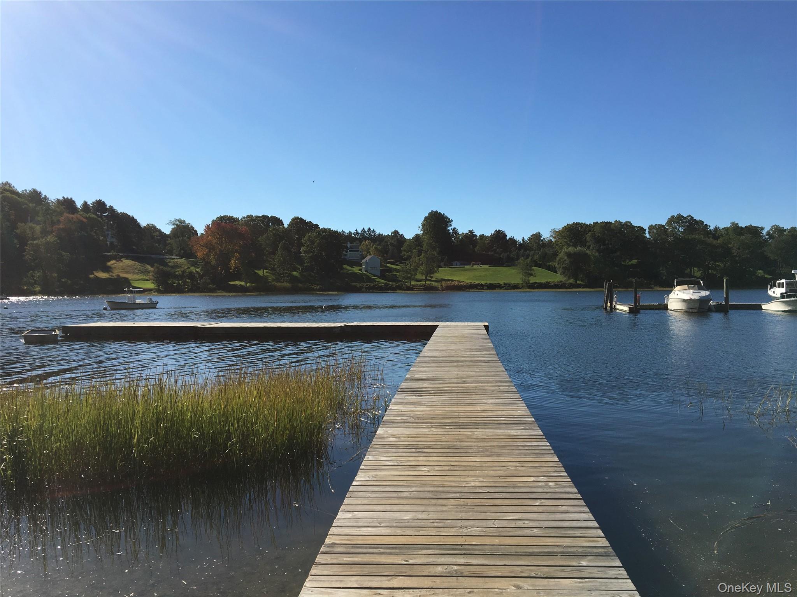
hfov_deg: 61.7
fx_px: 668
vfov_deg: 48.2
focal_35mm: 29
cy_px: 298
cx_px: 398
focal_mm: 4.15
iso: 25
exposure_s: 1/2404
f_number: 2.2
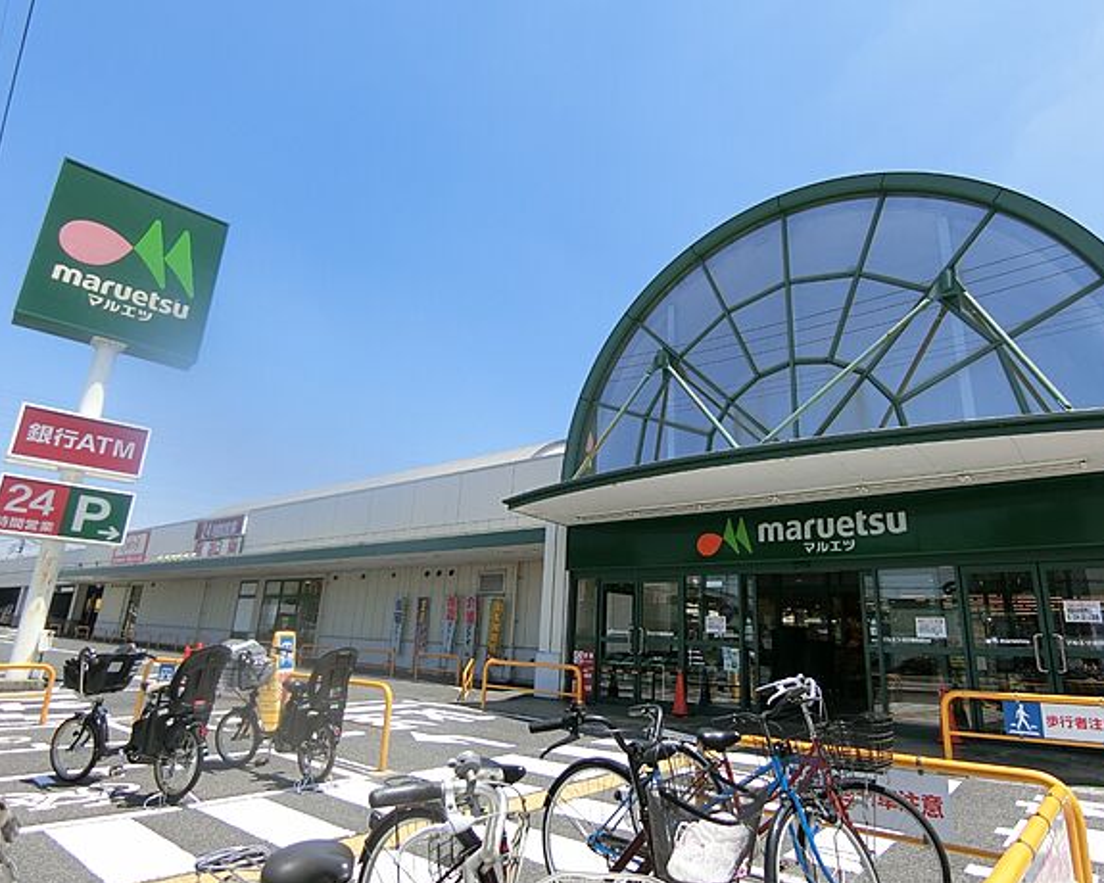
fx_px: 653
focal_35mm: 20
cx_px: 591
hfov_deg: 80.3
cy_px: 444
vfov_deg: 68.1
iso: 80
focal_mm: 4.06
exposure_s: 1/200
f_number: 6.9
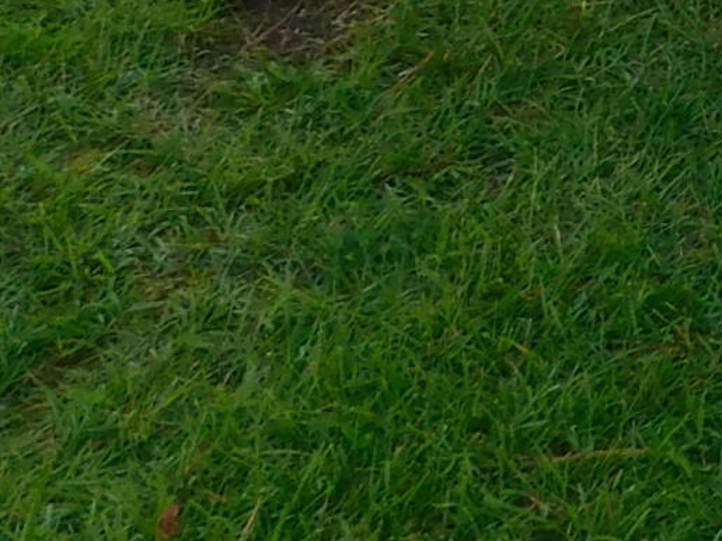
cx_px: 1576
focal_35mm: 134
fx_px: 2794
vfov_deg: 9.9
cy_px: -702
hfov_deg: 12.4
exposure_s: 1/500
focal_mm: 4
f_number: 3
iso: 125
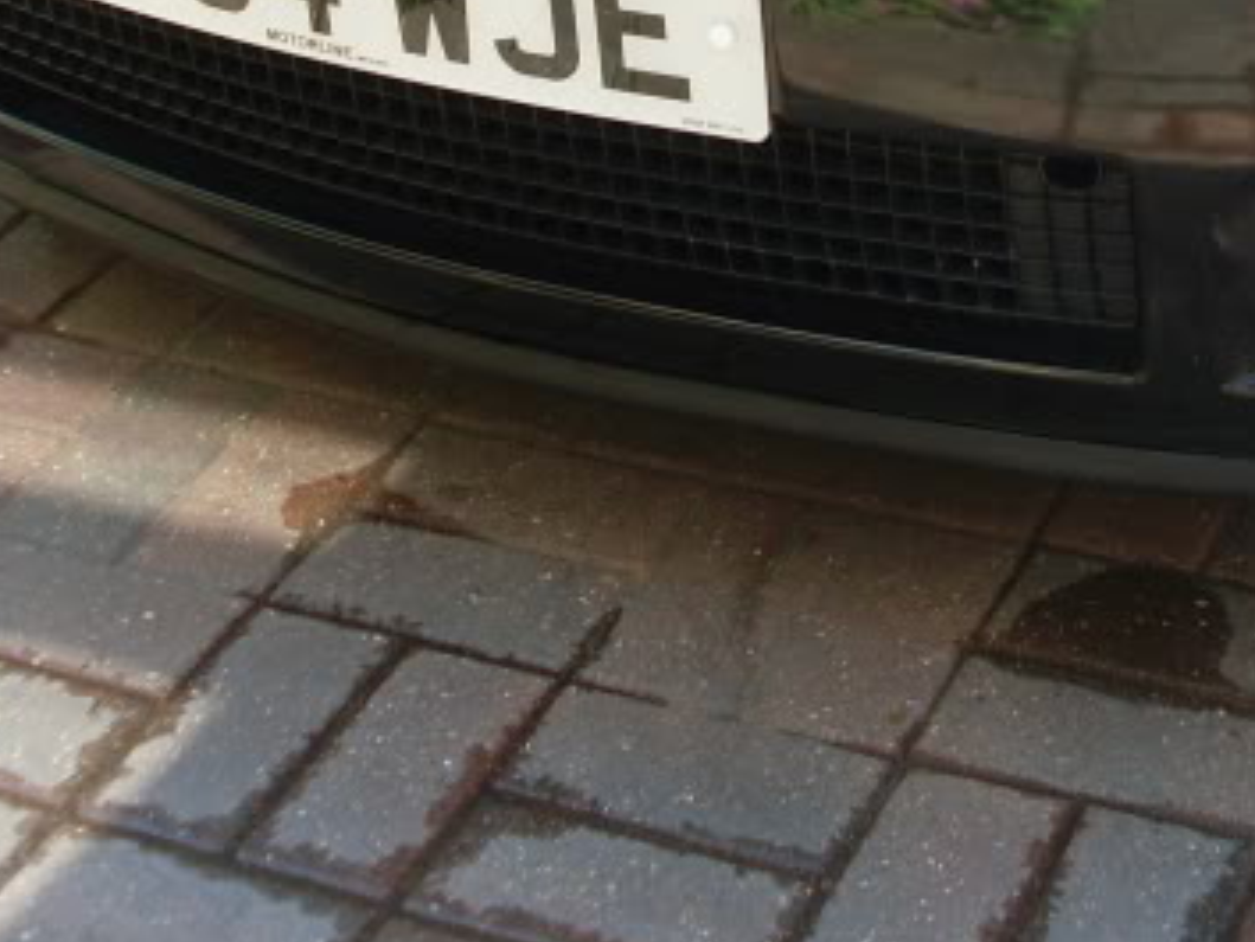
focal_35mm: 86
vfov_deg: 16.9
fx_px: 3119
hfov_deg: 22.7
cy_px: 57
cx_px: 821
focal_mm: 6.3
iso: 80
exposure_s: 1/250
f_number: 3
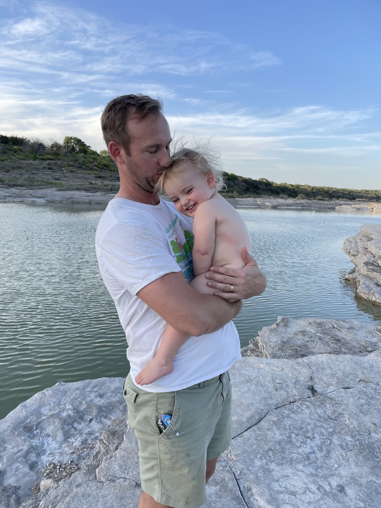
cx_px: 190
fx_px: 382
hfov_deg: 53.1
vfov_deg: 67.3
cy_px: 254
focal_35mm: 26
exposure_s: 1/818
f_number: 1.6
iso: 32
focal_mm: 4.2
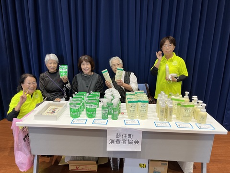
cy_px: 86
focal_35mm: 26
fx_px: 173
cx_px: 115
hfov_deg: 67.3
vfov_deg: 53.1
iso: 125
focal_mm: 5.1
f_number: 1.6
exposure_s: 1/119
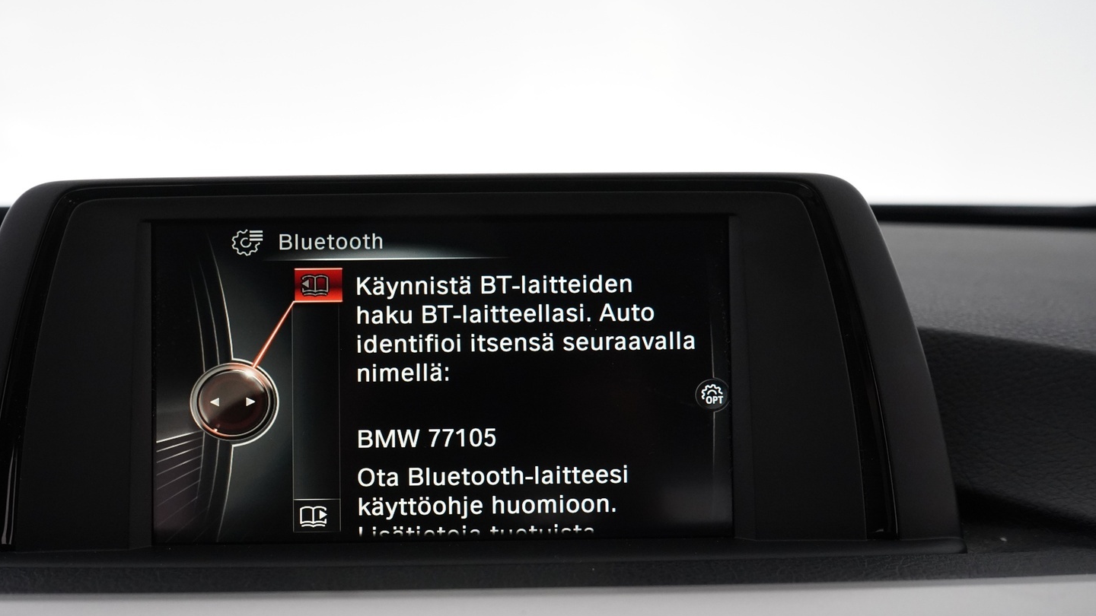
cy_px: 385
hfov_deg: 59.4
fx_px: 959
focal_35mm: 33
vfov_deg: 35.4
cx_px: 492
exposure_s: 1/50
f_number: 6.3
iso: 4000
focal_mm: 28
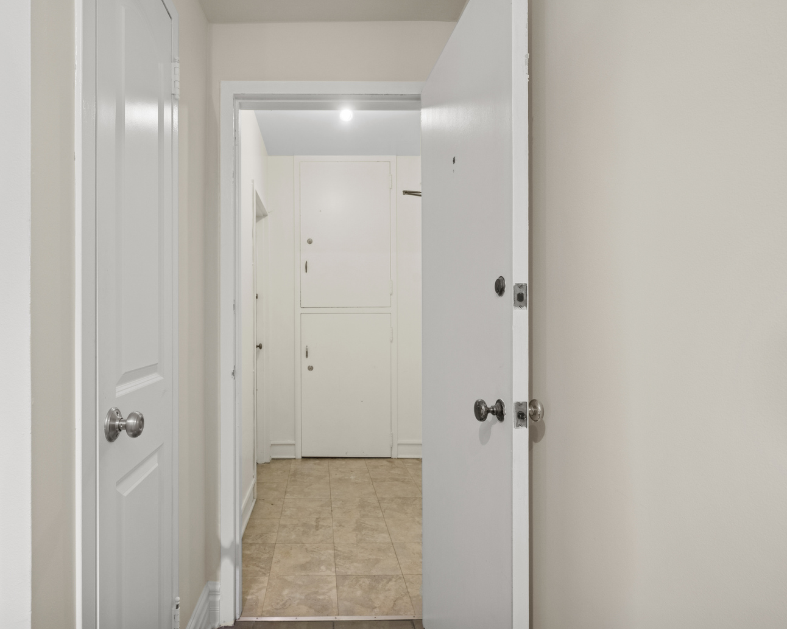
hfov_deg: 79.6
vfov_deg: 68.1
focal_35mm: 20
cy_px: 312
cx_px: 322
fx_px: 466
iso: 400
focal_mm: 17
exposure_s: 1/13
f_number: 8
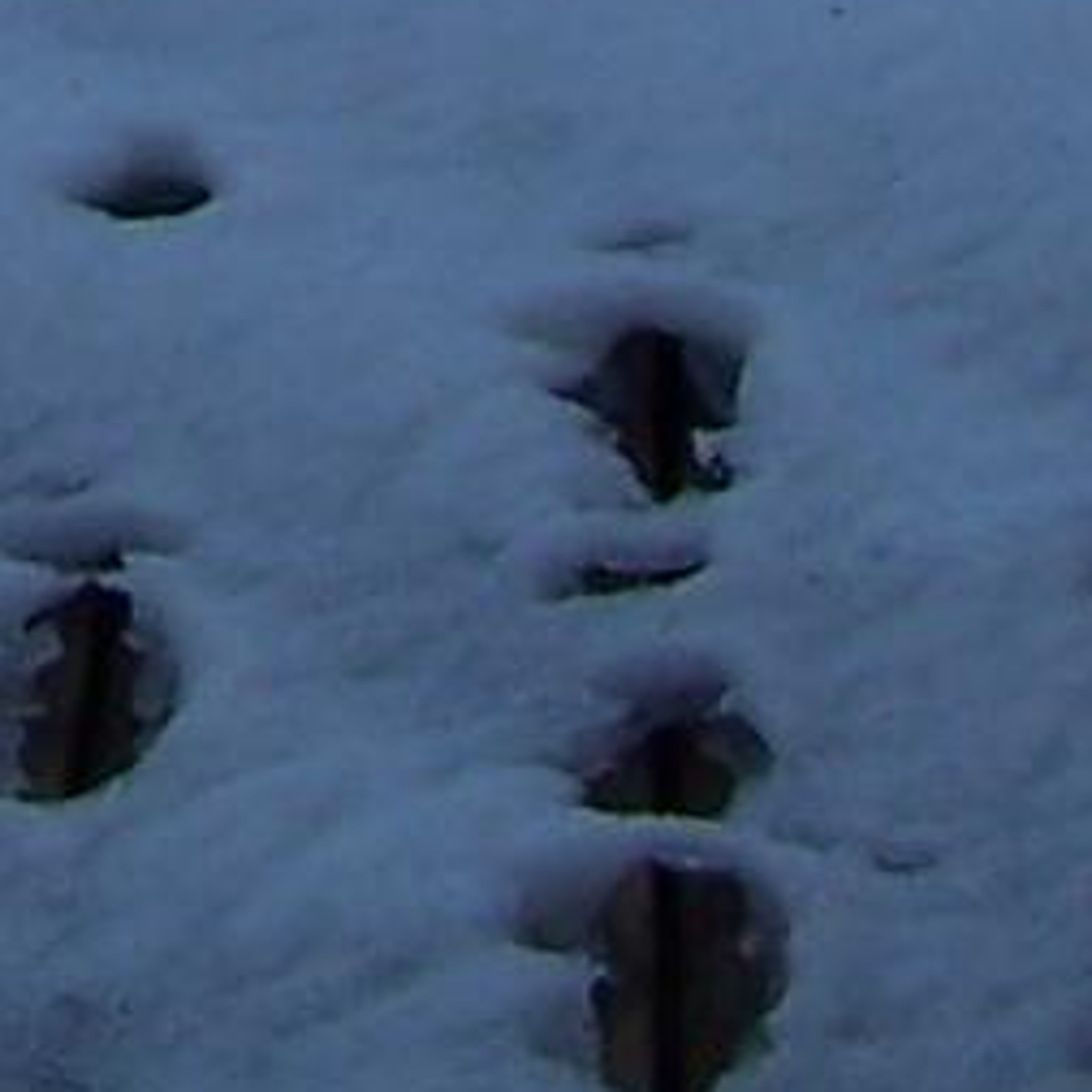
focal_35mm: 272
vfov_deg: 6.0
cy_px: -2201
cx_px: -766
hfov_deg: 6.3
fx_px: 9708
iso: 80
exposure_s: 1/800
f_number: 4
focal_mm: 6.3
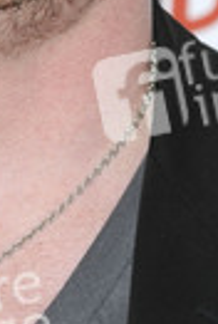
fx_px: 6817
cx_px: -4
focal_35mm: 755
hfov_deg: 1.8
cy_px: -40
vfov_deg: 2.7
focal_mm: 165
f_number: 5
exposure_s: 1/160
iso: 400
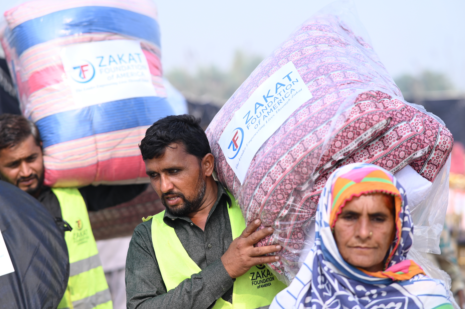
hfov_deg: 23.7
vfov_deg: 15.9
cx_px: 233
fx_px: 1110
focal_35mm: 86
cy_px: 154
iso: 160
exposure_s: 1/1250
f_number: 2.5
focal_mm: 85
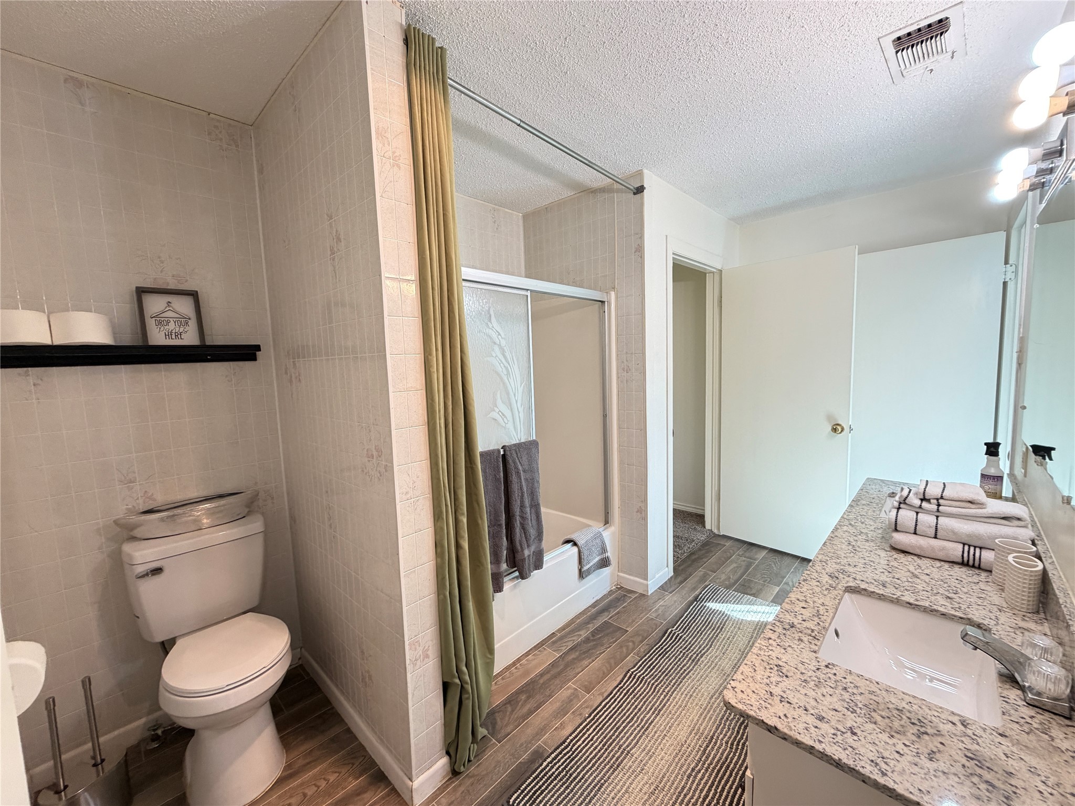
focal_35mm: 14
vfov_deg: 85.7
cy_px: 403
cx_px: 538
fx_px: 435
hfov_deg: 102.1
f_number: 2.2
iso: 320
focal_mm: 2.22
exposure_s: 1/120
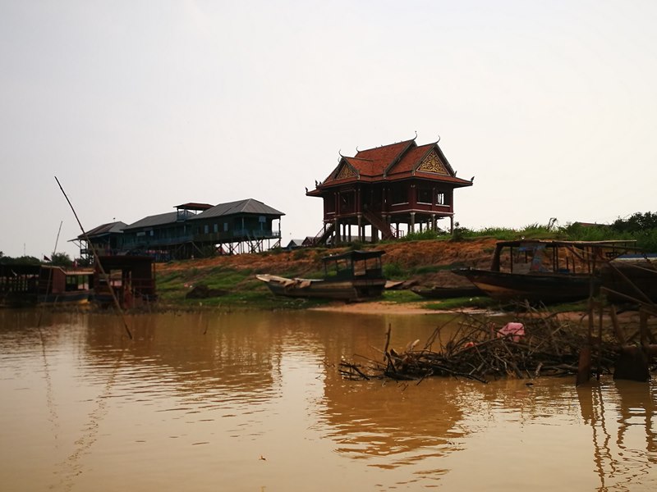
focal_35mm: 38
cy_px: 246
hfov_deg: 49.0
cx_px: 328
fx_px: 721
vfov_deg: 37.7
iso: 50
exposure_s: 1/1122
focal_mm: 4.5
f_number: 2.2
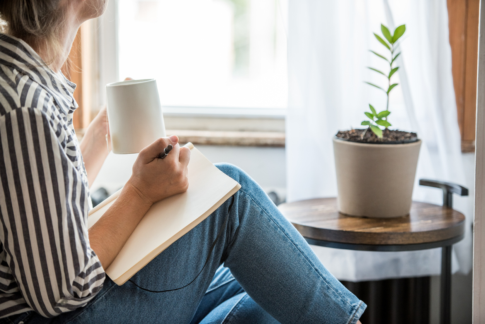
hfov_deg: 15.8
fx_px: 1752
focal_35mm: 130
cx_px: 242
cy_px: 162
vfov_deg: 10.6
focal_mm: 130
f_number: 2.8
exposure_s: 1/100
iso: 400
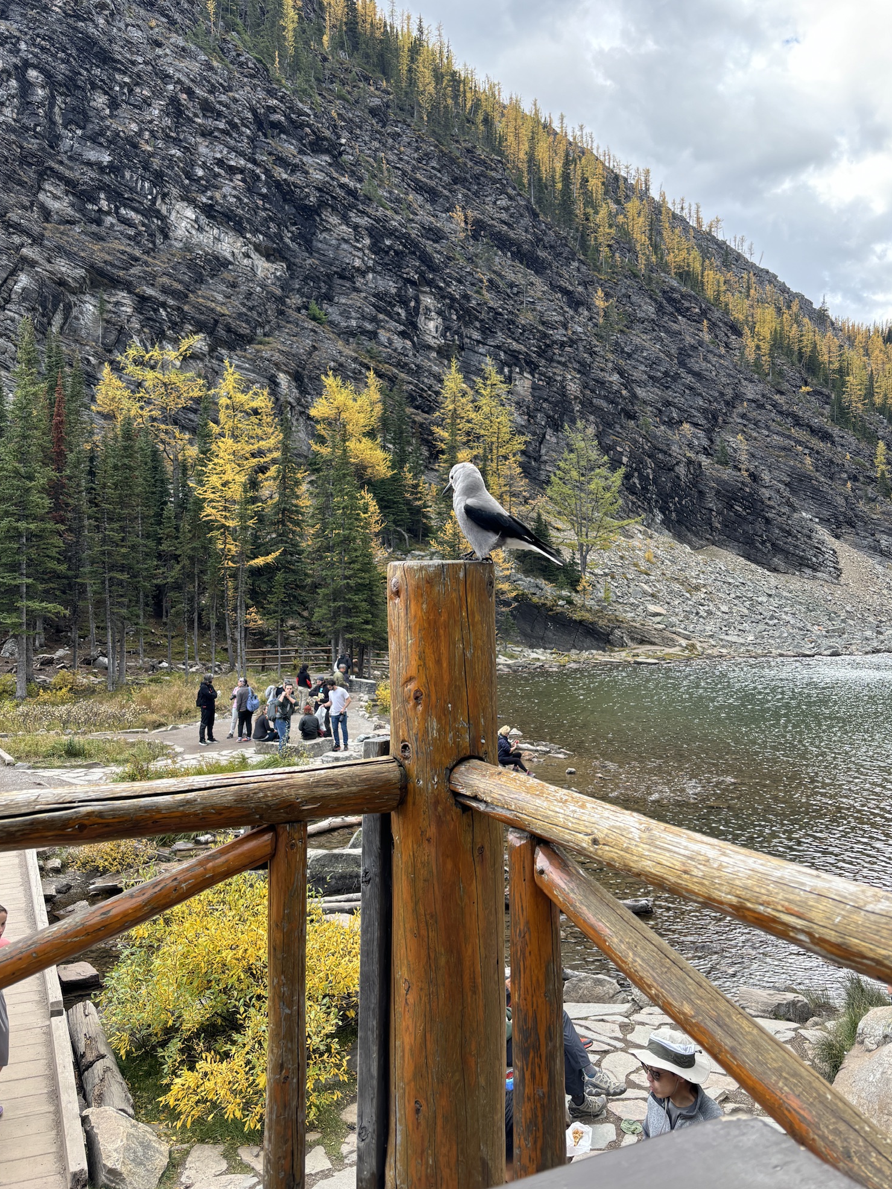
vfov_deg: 65.3
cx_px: 445
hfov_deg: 51.4
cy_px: 598
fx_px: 928
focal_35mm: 27
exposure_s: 1/336
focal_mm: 5.96
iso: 50
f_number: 1.6
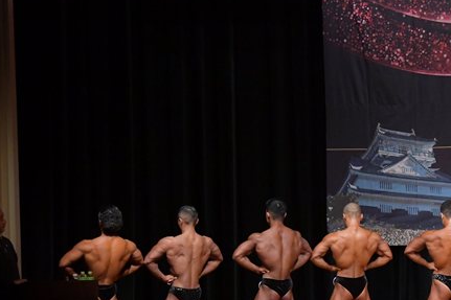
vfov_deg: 7.1
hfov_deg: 10.6
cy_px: 239
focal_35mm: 194
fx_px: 2429
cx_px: 312
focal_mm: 72
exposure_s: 1/400
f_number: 5.6
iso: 5000
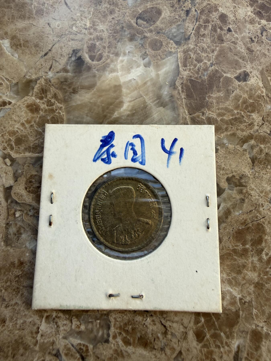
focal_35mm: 24
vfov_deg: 71.6
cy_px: 180
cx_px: 136
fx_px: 251
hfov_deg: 56.8
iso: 40
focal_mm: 2.22
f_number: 2.2
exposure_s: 1/201
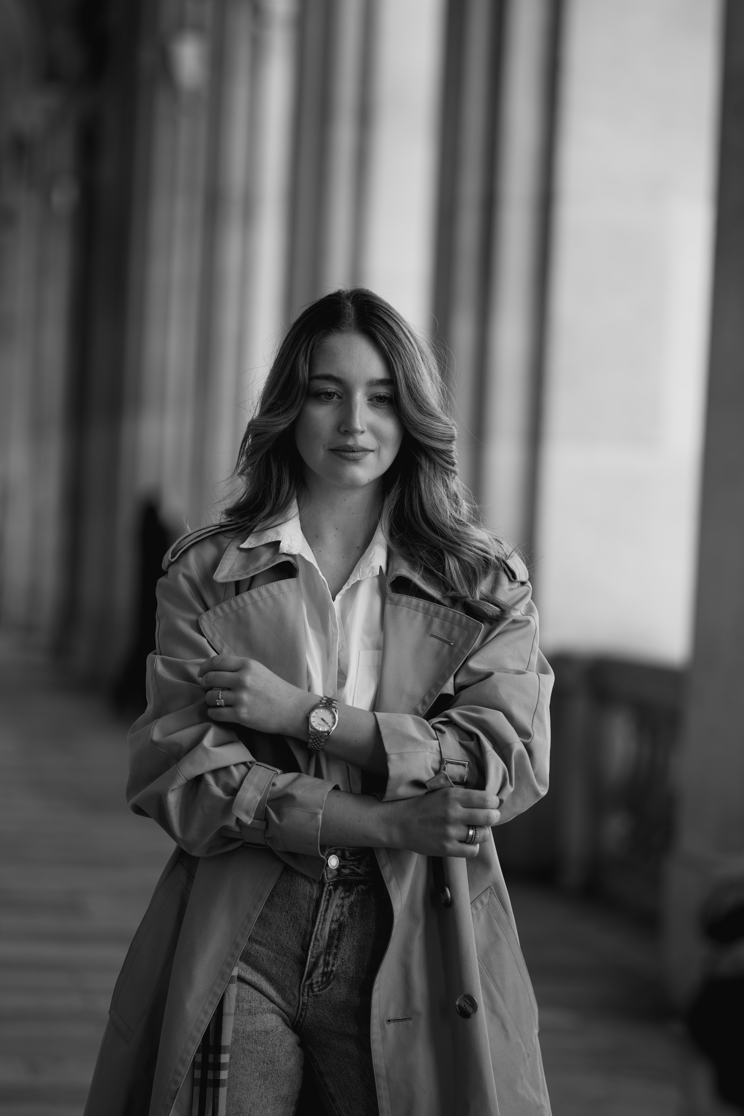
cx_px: 372
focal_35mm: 128
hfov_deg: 10.8
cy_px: 558
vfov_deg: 16.1
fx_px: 3952
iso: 100
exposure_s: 1/320
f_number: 1.8
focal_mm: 85
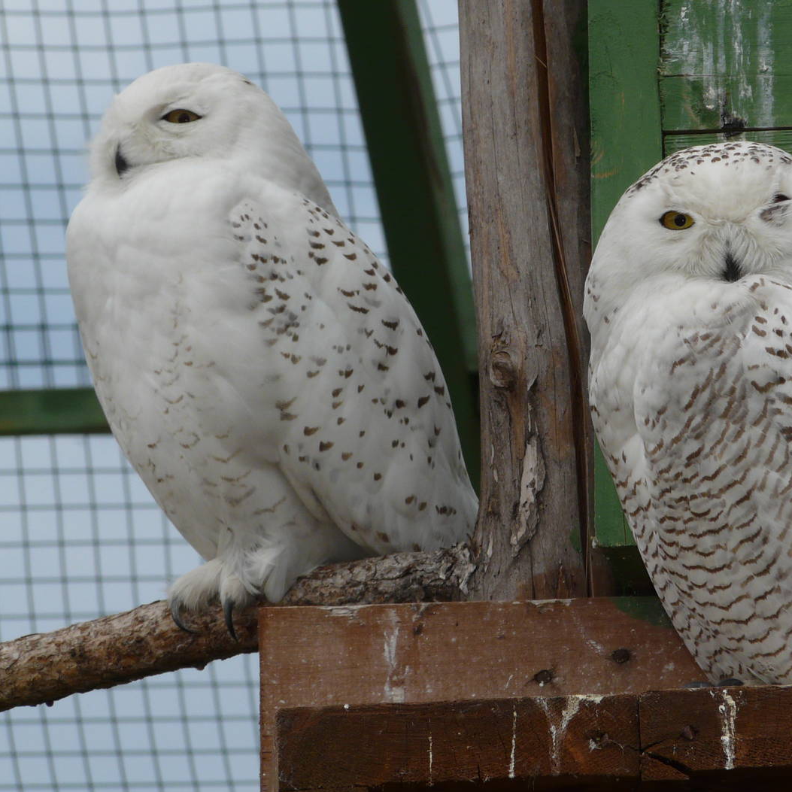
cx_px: 564
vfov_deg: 4.7
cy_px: 355
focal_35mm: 376
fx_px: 9733
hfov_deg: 4.7
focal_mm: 45.9
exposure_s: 1/320
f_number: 5.6
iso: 100
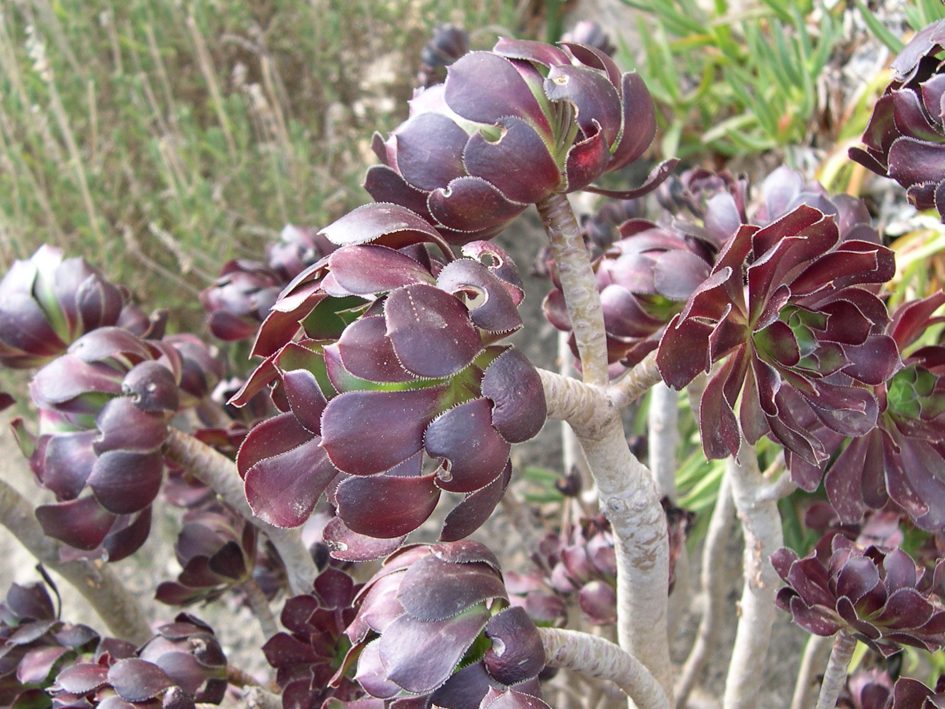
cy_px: 354
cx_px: 472
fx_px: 1037
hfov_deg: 49.0
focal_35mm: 38
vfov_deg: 37.7
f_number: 2.8
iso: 100
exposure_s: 1/95
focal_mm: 8
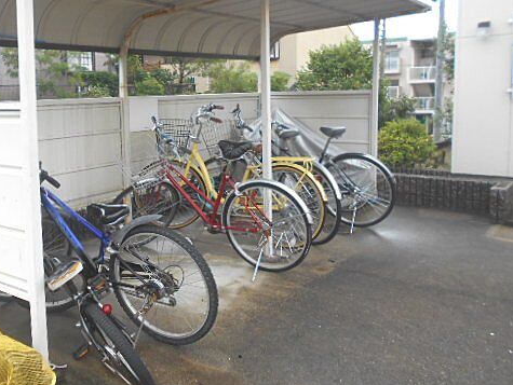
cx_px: 174
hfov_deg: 51.7
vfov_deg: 40.4
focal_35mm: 35
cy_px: 138
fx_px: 519
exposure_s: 1/320
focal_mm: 4.6
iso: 80
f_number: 3.2
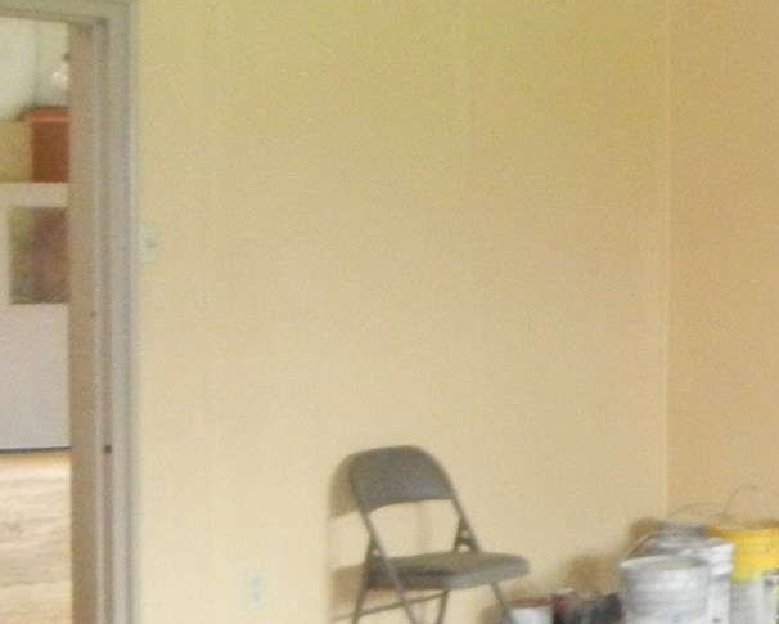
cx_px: 1049
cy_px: 322
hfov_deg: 17.9
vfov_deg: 15.6
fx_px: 2283
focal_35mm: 99
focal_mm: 5.4
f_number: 3.5
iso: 800
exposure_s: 1/30
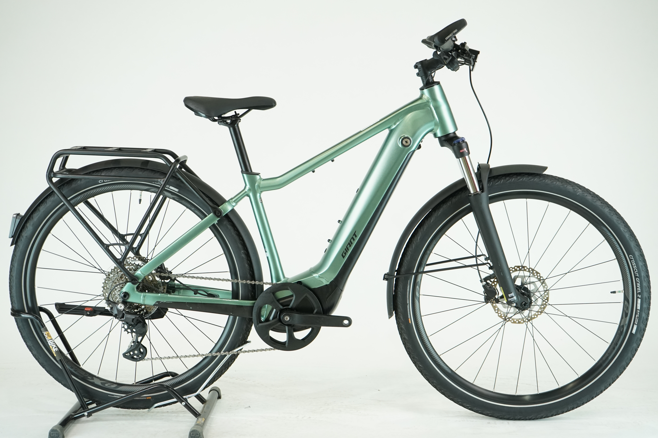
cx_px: 329
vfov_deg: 26.5
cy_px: 219
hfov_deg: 38.9
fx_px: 932
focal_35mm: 51
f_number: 5.6
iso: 1600
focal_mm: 51
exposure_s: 1/200
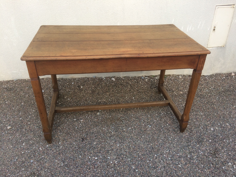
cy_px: 88
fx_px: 198
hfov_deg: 61.7
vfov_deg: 48.2
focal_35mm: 29
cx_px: 118
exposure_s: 1/50
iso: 32
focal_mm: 4.15
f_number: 2.2
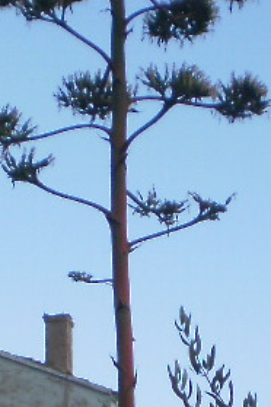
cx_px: 178
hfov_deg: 7.6
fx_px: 2044
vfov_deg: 11.2
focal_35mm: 181
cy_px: 454
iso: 100
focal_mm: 6.3
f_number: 3.1
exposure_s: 1/500
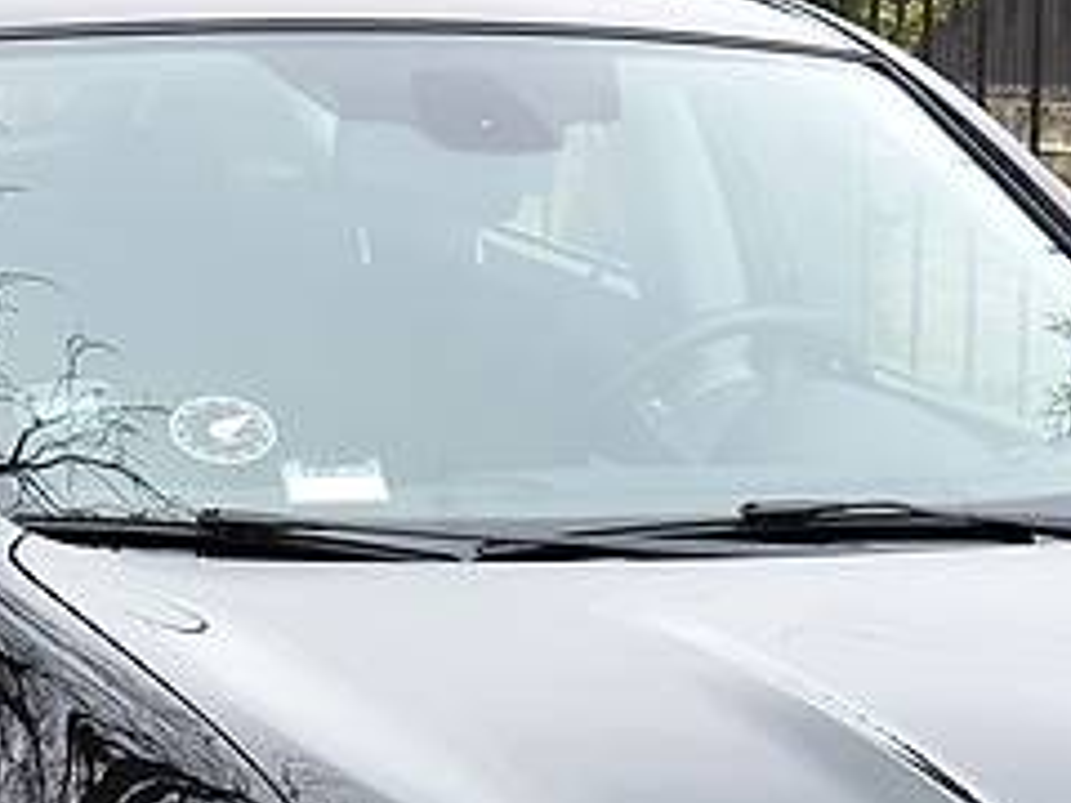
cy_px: 888
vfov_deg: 8.5
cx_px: 553
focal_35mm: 173
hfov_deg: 11.4
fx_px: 5353
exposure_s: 1/100
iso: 32
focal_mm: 6
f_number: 2.4
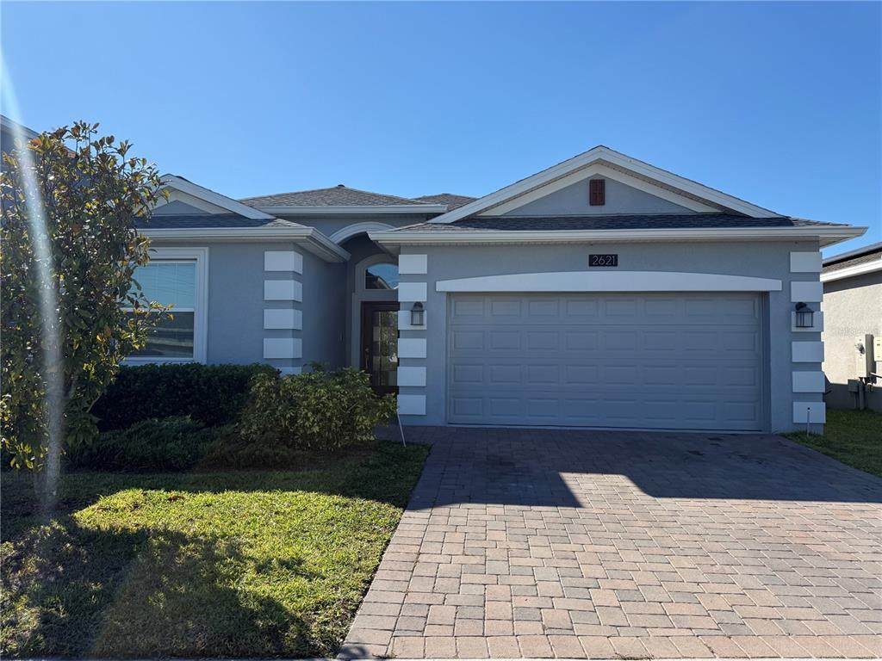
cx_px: 441
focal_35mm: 24
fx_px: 612
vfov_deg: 56.8
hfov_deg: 71.6
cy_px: 330
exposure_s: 1/4167
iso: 80
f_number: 1.78
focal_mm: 6.76
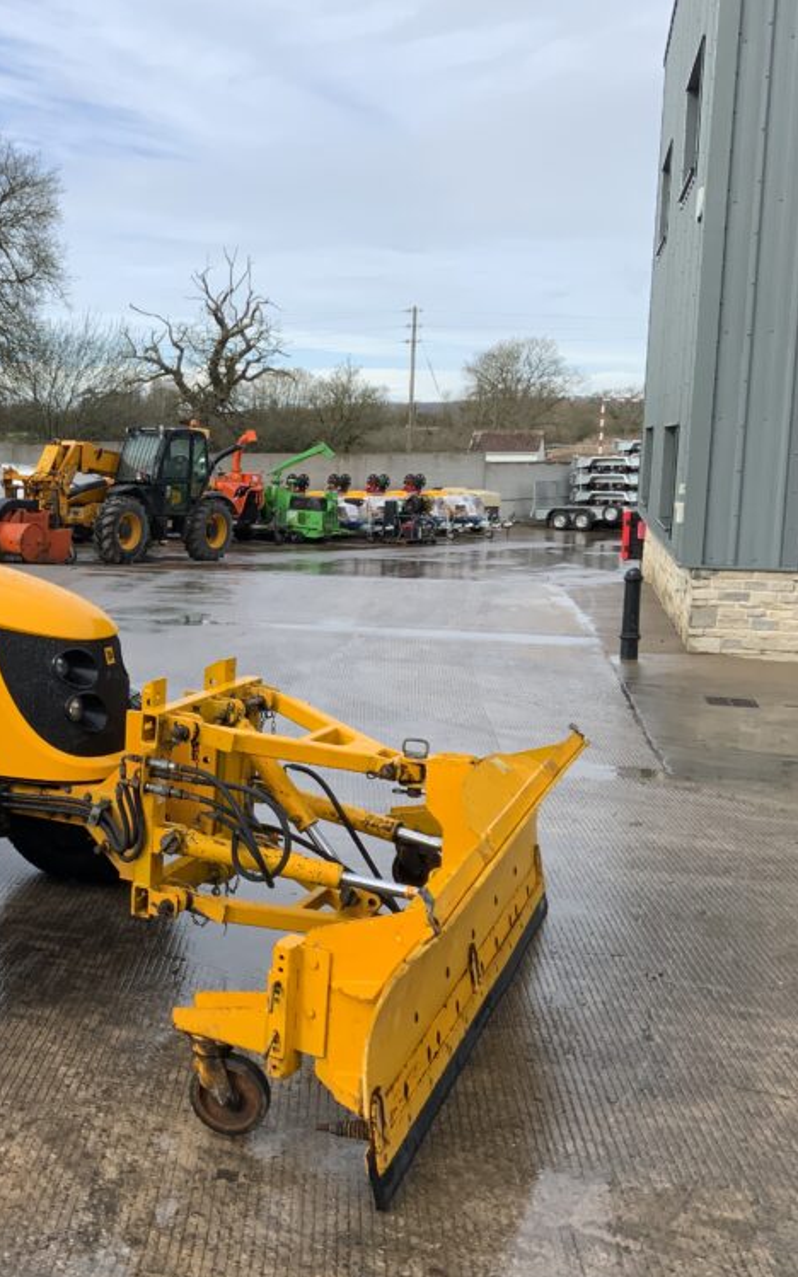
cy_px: 639
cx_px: 65
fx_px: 1462
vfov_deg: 47.2
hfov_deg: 29.2
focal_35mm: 42
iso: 16
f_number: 1.8
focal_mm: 3
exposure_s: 1/1055
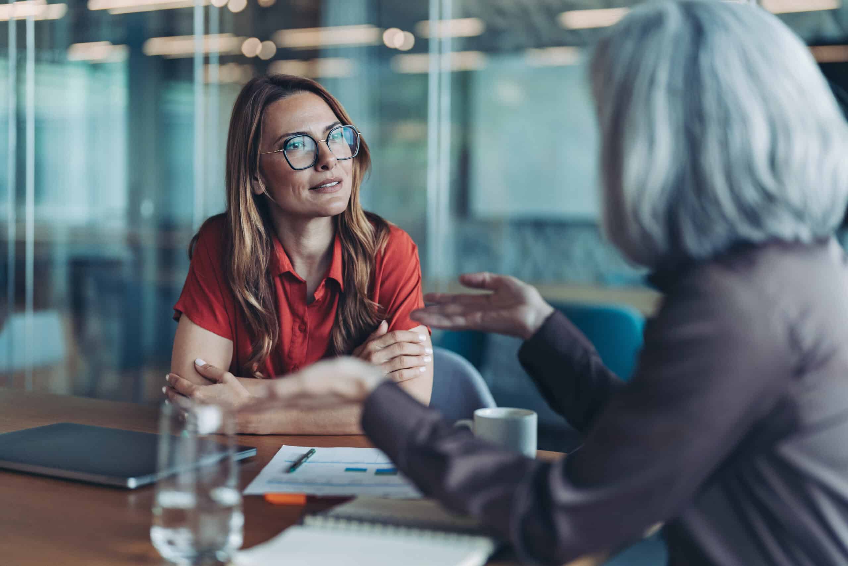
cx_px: 424
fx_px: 1178
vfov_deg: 27.0
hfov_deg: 39.6
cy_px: 283
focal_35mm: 50
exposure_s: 1/800
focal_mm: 50
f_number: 1.4
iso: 640
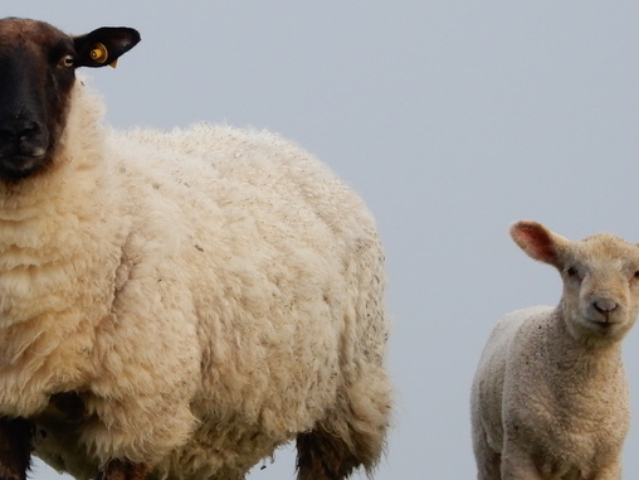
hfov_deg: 3.6
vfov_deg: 2.7
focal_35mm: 554
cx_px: 209
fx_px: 10227
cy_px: 286
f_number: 6.3
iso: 200
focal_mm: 49.1
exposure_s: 1/125
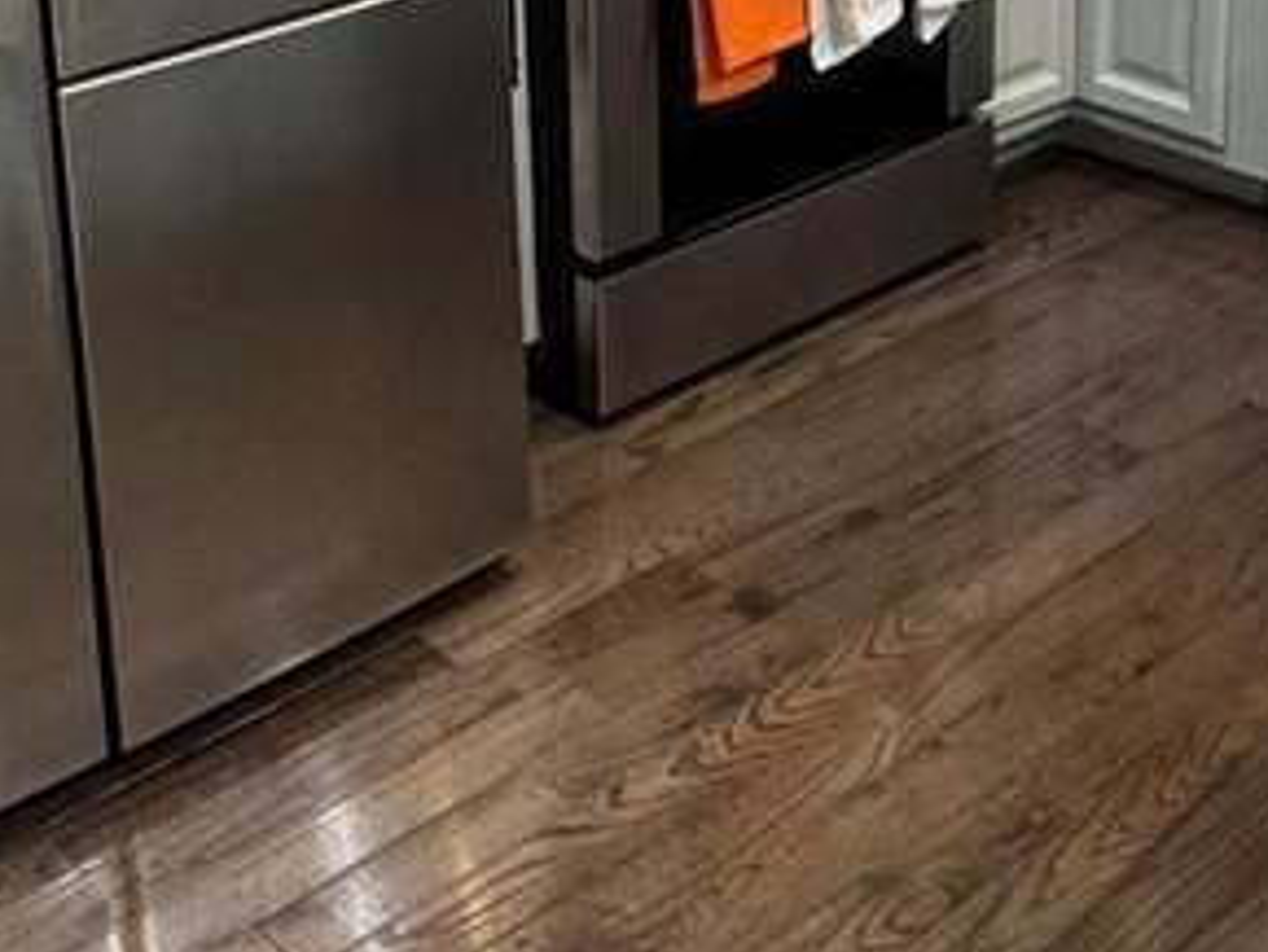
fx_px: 2272
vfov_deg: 21.7
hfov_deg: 31.2
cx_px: 663
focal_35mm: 62
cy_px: -224
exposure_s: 1/60
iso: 320
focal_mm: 2.22
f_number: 2.2
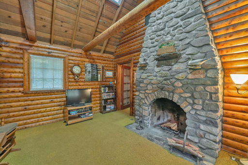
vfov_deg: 81.2
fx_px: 96
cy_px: 82
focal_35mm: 14
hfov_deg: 104.3
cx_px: 124
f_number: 6.3
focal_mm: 14
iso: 320
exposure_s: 1/4
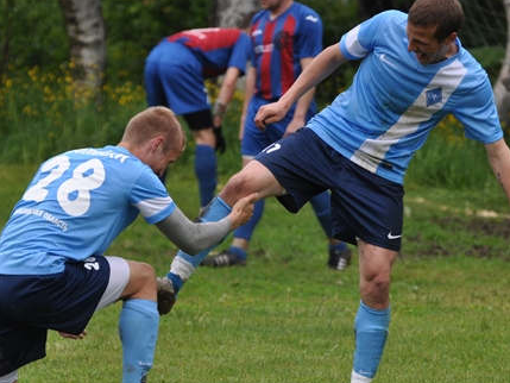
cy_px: 237
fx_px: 8312
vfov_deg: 2.6
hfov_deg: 3.5
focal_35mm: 564
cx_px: 189
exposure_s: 1/500
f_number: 5.6
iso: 250
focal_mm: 210
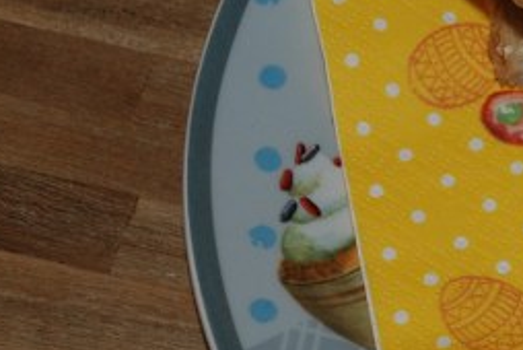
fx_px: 3578
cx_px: 795
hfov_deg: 8.2
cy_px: 185
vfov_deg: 5.6
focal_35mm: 246
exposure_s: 1/60
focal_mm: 52
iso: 160
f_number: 5
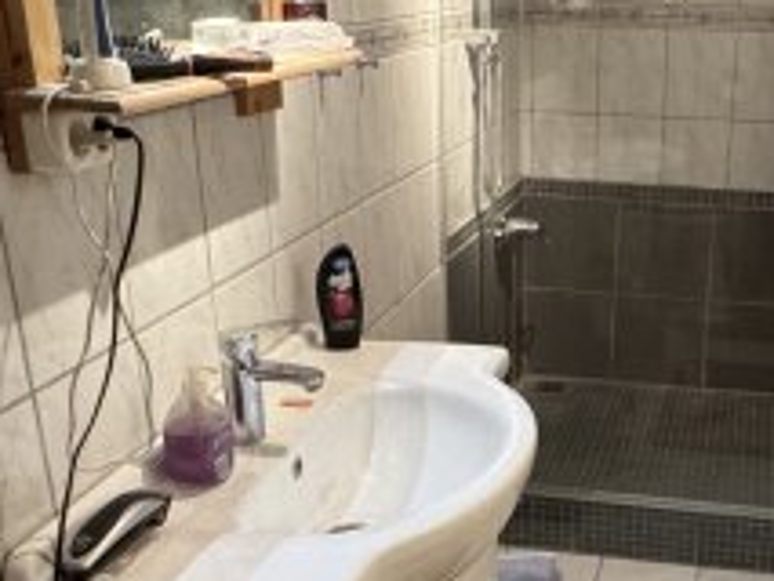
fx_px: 1119
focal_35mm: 50
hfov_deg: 37.2
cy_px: 436
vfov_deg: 28.7
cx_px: 589
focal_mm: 2.22
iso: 500
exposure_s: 1/50
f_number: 2.2
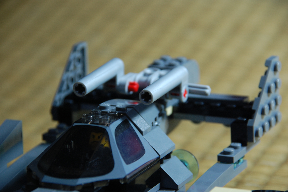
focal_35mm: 300
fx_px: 2398
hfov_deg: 6.9
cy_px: 96
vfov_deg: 4.6
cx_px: 144
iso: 400
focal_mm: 200
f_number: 6.3
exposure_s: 1/13
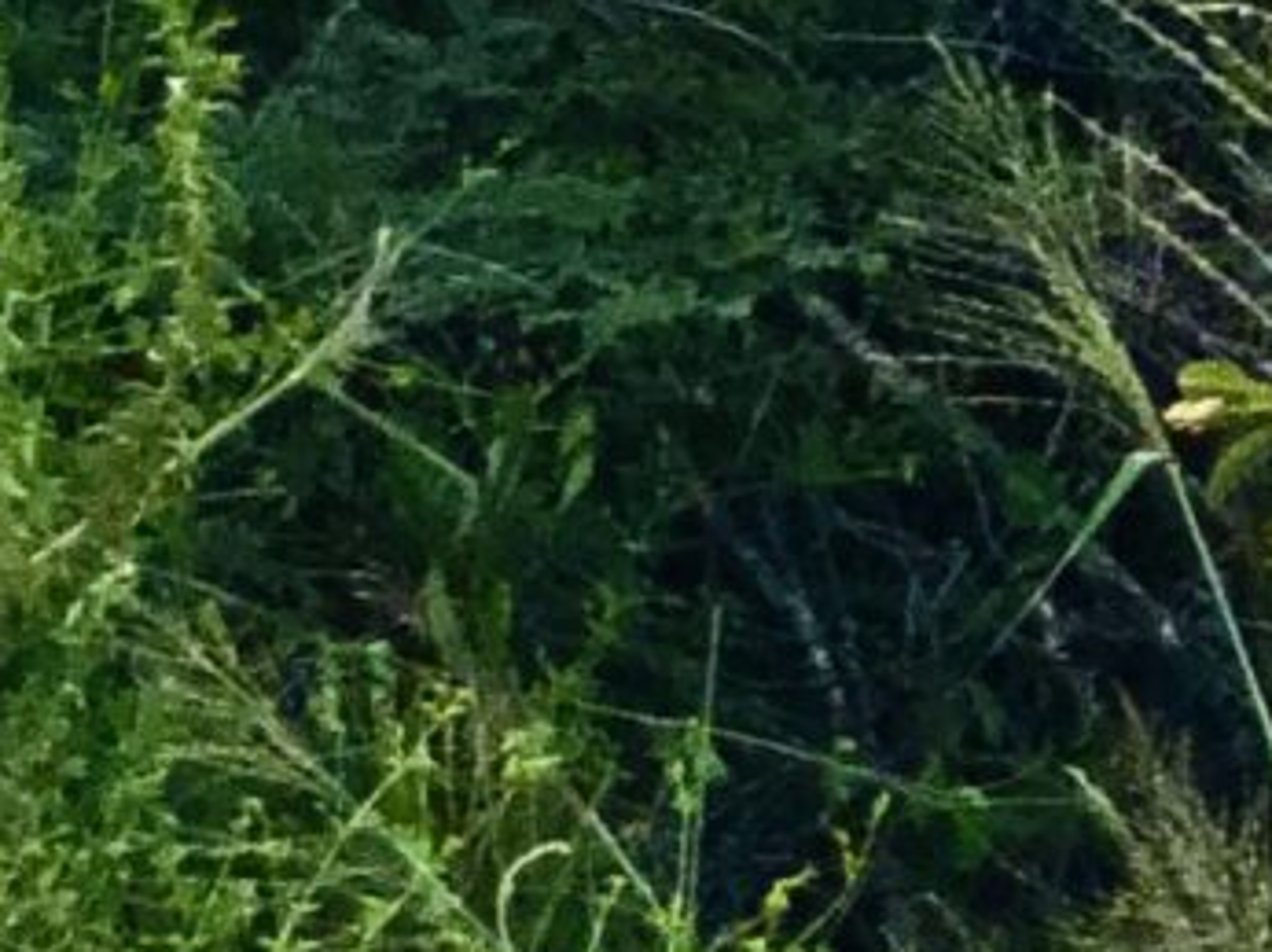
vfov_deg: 3.4
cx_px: 4610
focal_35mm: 422
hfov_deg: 4.4
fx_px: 15496
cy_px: -2180
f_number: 2.8
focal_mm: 6.6
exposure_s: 1/923
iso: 20
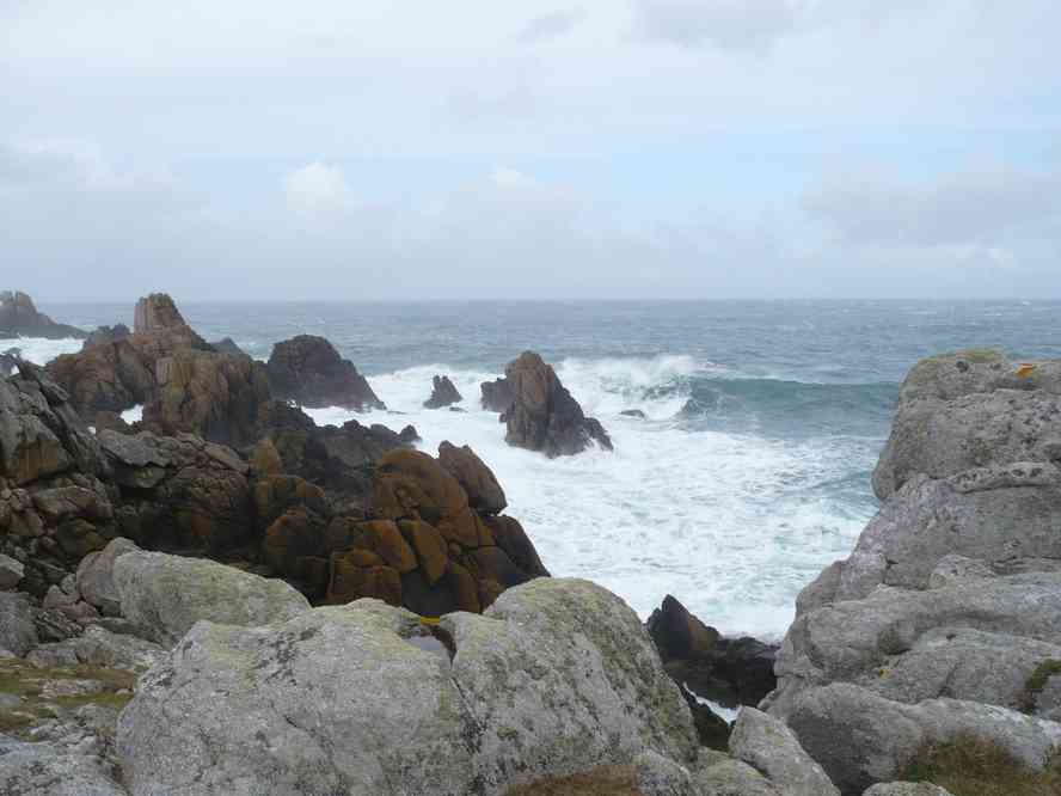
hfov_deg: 52.6
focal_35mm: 35
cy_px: 398
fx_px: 1073
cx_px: 530
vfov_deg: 40.7
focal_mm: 5.8
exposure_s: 1/125
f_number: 8
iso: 100
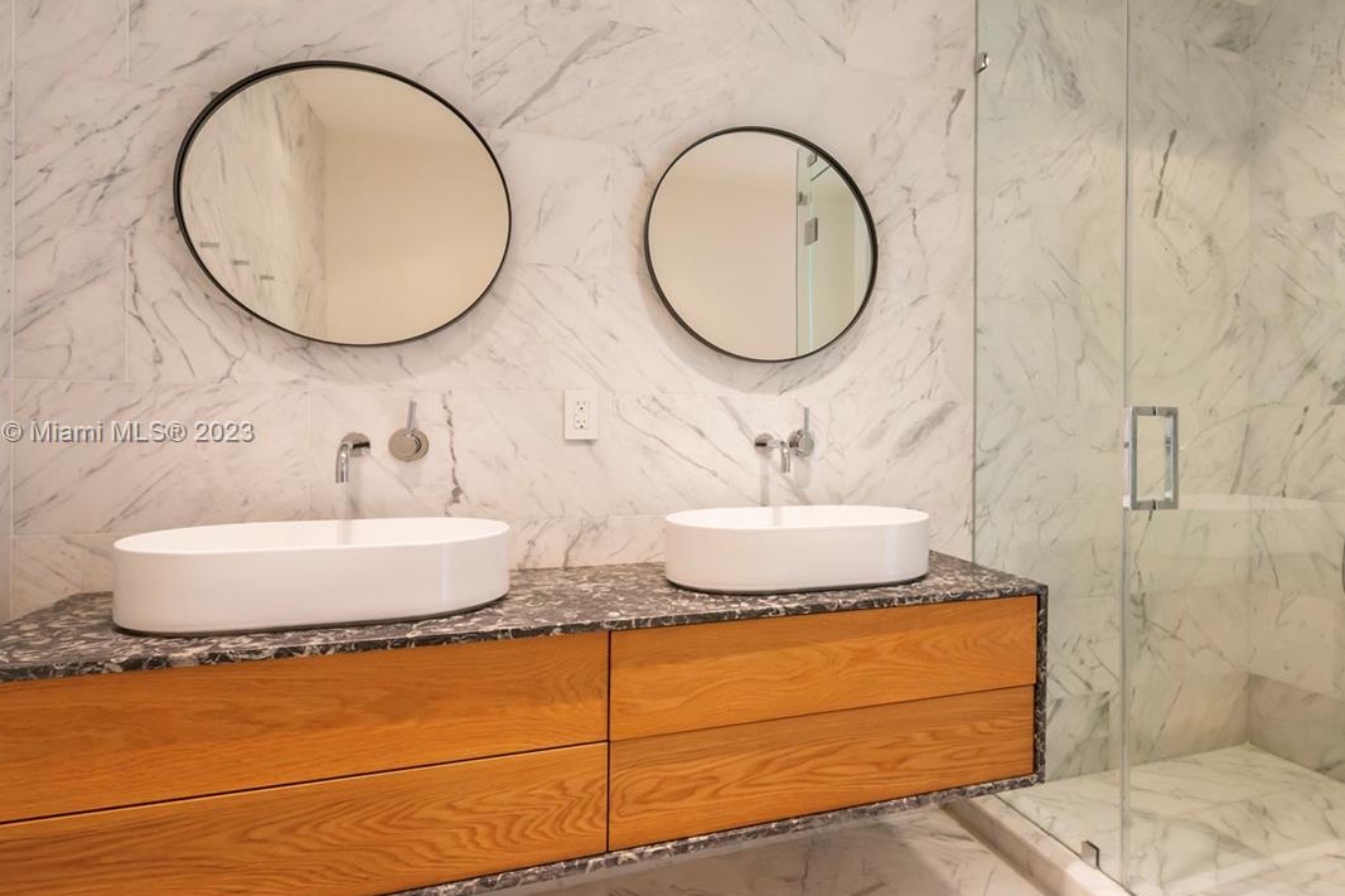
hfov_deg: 79.4
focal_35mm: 21
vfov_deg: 59.5
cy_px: 434
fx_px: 784
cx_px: 858
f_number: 11
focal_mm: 14
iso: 800
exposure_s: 1/40
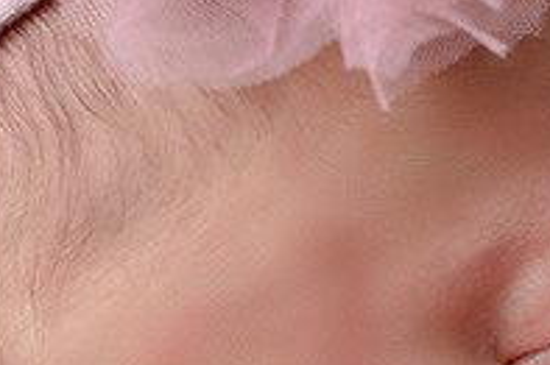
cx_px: 609
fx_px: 4656
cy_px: 355
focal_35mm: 305
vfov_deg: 4.5
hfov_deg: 6.7
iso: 100
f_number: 3.2
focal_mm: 50
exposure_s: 1/100
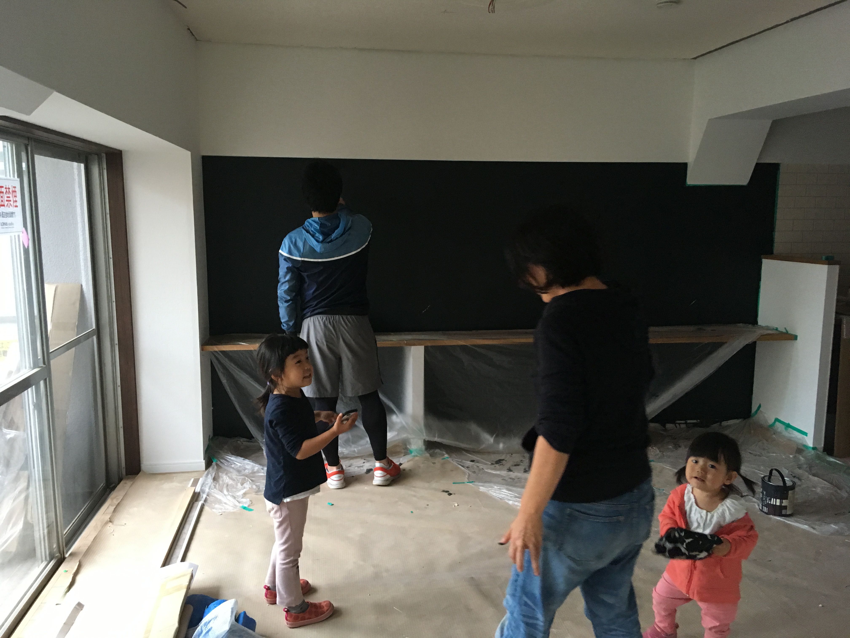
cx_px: 425
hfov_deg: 61.7
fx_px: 712
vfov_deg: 48.2
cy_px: 319
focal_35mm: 29
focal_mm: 4.15
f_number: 2.2
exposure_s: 1/30
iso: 160
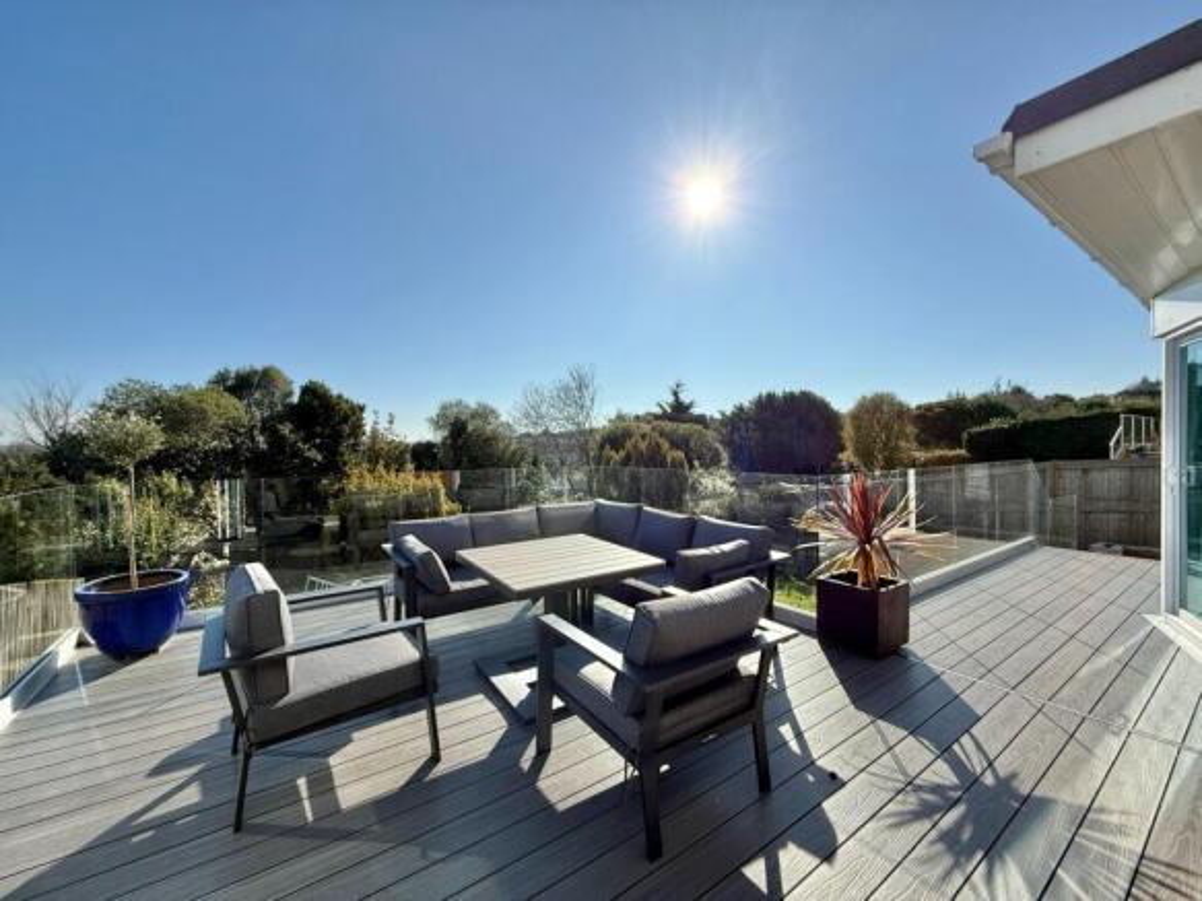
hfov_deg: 102.1
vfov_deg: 85.7
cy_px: 450
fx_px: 486
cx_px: 601
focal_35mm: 14
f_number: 2.2
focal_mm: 2.22
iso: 80
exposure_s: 1/1613
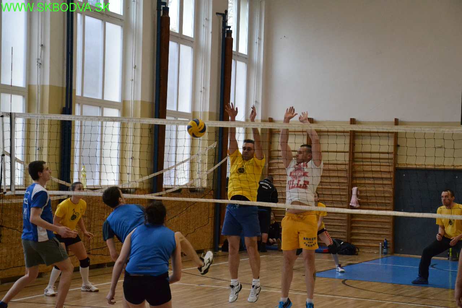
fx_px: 1001
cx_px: 231
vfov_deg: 17.5
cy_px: 154
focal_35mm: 78
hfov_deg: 26.0
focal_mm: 52
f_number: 5
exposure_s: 1/500
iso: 3200
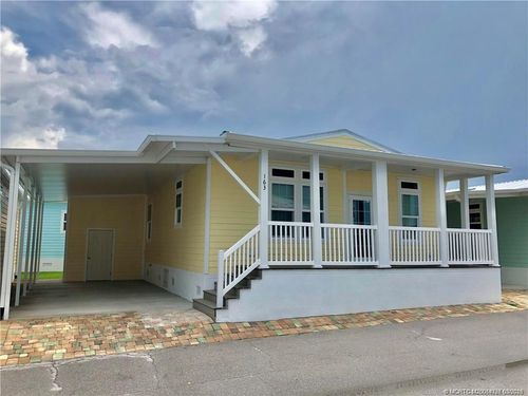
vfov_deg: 49.7
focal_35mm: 28
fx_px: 427
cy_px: 198
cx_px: 264
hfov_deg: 63.4
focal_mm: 3.99
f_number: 1.8
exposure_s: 1/1656
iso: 20
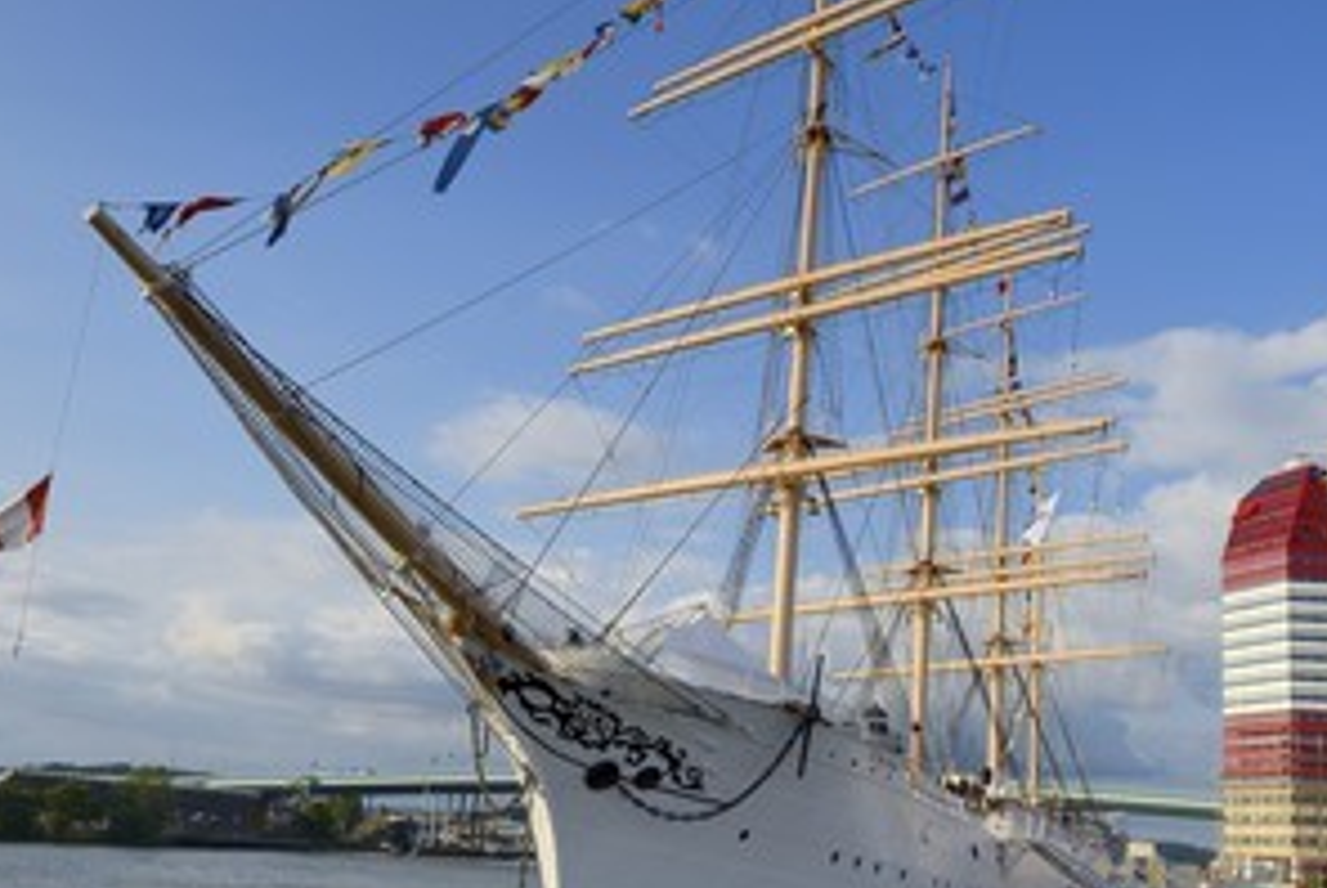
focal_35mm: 34
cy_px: 596
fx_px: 1254
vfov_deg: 38.5
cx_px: 816
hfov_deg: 55.2
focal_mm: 24
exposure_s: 1/400
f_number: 11
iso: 200
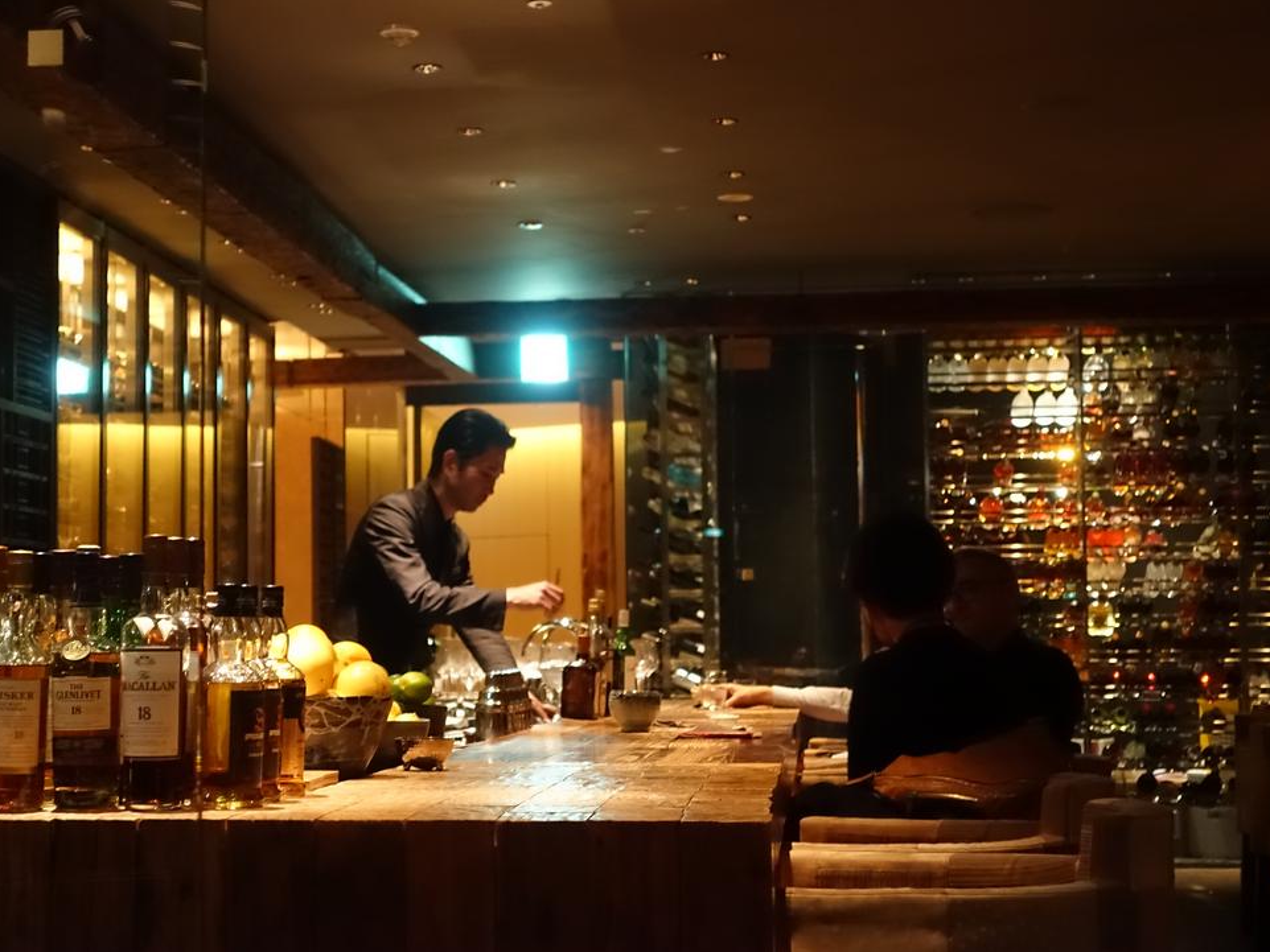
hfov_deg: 29.3
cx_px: 489
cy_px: 440
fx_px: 2422
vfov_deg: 22.3
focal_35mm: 66
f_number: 2.8
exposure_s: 1/8
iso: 3200
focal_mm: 20.25
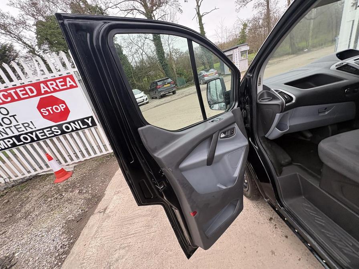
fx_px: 145
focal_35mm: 14
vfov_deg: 85.7
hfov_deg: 102.1
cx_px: 180
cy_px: 134
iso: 125
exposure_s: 1/99
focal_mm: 2.22
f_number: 2.2
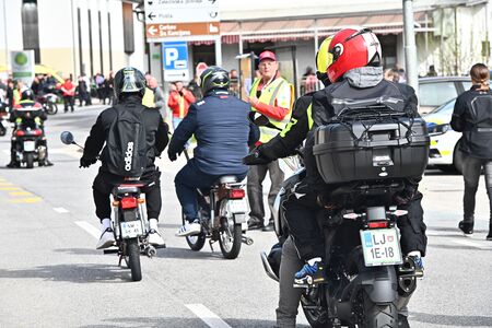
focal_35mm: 155
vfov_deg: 8.9
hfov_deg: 13.2
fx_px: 2118
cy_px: 164
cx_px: 246
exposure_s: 1/1250
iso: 1600
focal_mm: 155
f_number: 10
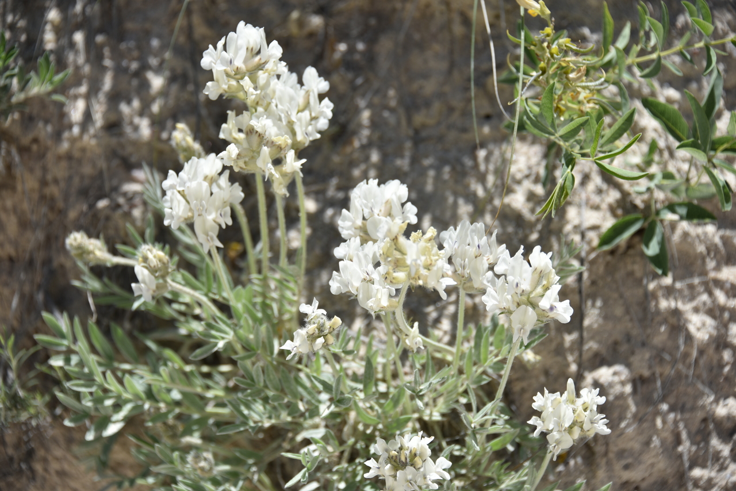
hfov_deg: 11.4
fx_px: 3681
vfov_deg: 7.6
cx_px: 368
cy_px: 246
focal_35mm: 180
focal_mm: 180
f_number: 7.1
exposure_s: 1/400
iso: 100
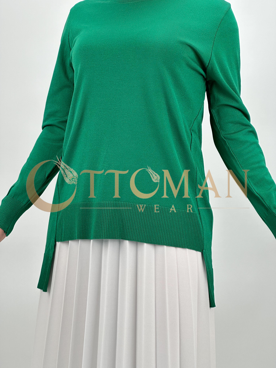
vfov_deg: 25.3
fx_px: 819
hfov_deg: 19.1
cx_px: 138
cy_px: 184
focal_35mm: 77
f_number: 2.8
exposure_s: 1/100
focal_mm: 9
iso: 32
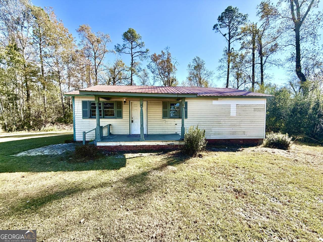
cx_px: 162
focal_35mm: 14
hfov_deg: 102.1
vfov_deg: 85.7
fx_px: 131
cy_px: 121
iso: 40
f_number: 2.2
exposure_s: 1/770
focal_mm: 2.22
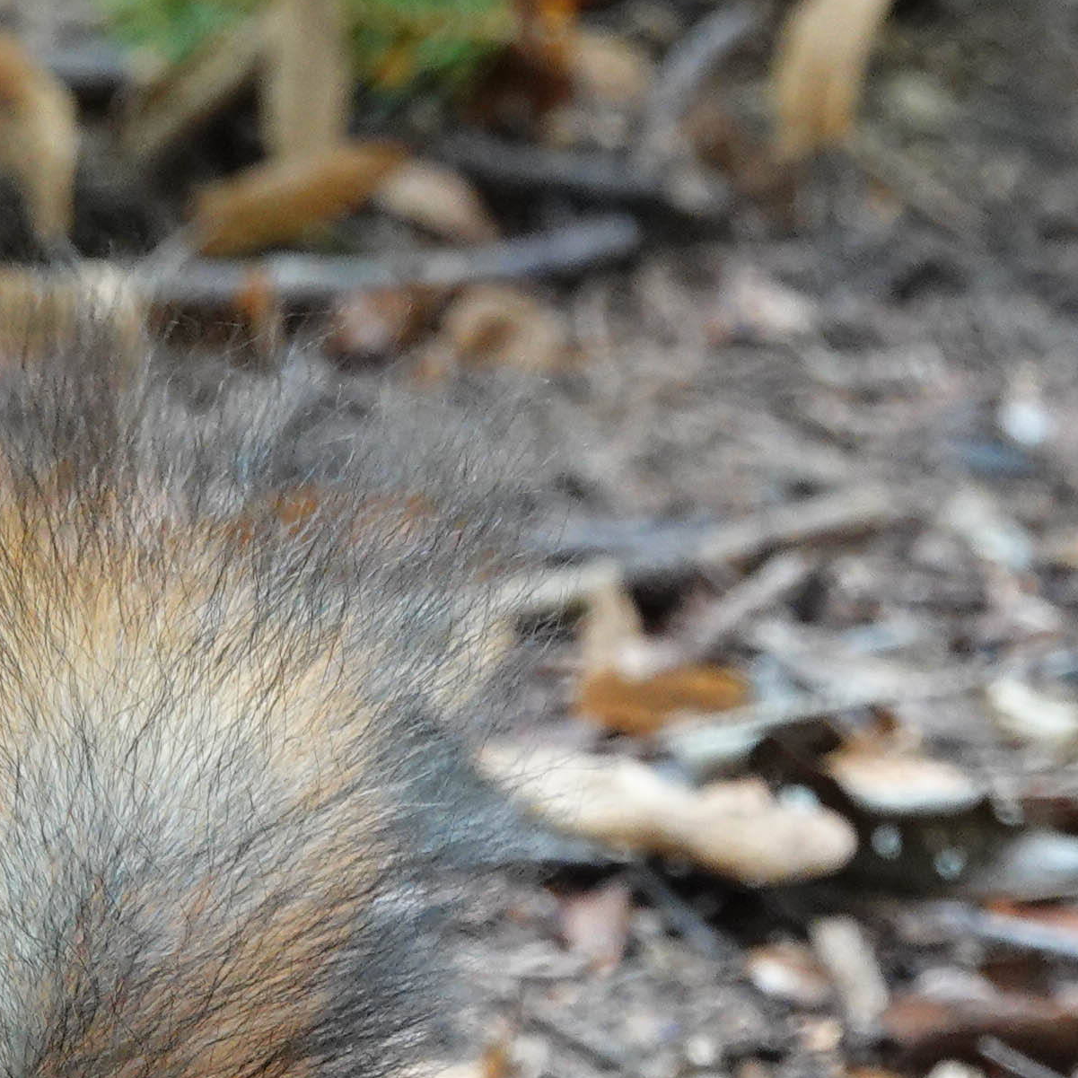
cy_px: 1563
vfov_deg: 1.8
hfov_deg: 1.8
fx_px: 34916
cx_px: 841
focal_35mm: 991
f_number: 4
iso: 800
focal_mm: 93.9
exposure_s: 1/40
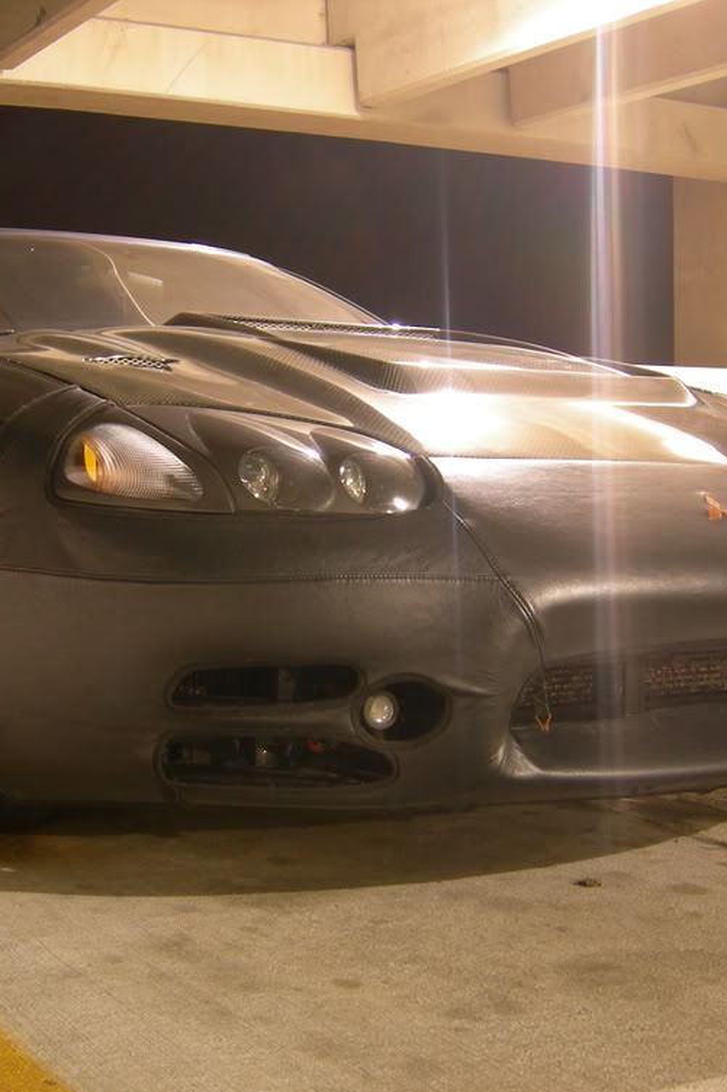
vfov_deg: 38.9
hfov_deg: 26.4
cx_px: 267
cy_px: 556
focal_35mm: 51
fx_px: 1545
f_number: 2.7
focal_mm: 7.5
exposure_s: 1.41
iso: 64
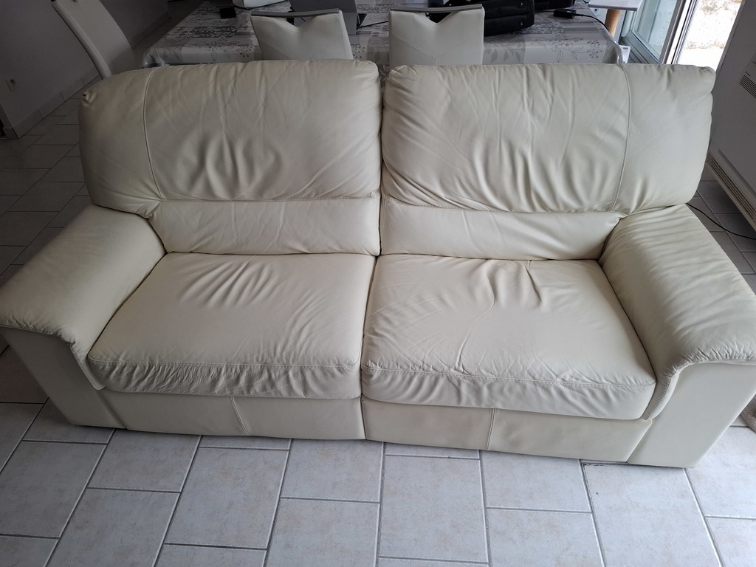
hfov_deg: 73.9
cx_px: 378
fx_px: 502
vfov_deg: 58.9
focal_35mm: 23
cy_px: 284
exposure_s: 1/50
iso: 250
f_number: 1.8
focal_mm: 5.54
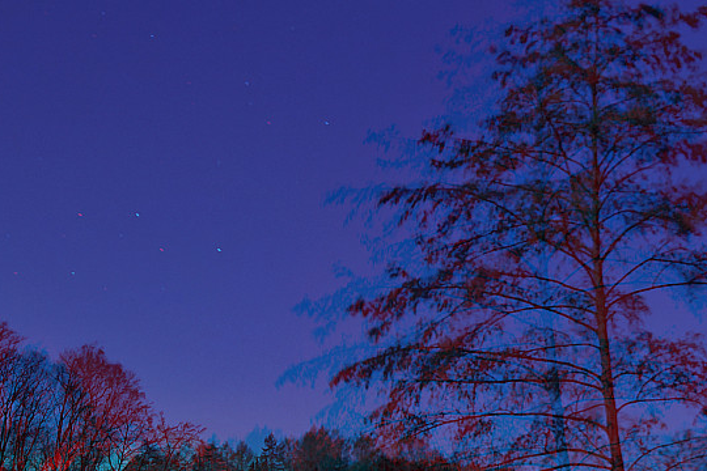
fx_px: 1787
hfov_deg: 19.5
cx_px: -354
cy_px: 673
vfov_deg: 14.2
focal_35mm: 91
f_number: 5.6
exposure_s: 20
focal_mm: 16
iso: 1600
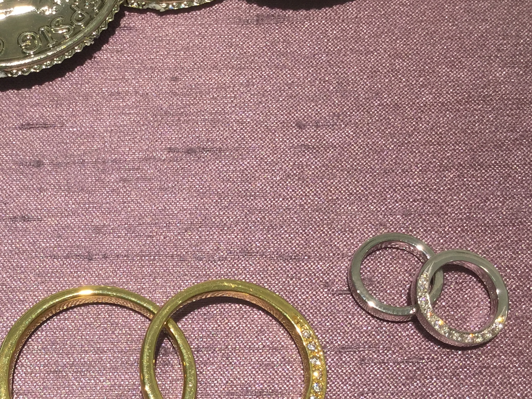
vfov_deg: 21.8
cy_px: 283
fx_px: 1030
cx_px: 96
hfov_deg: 28.3
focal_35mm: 67
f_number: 2.4
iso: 25
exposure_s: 1/100
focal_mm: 3.3
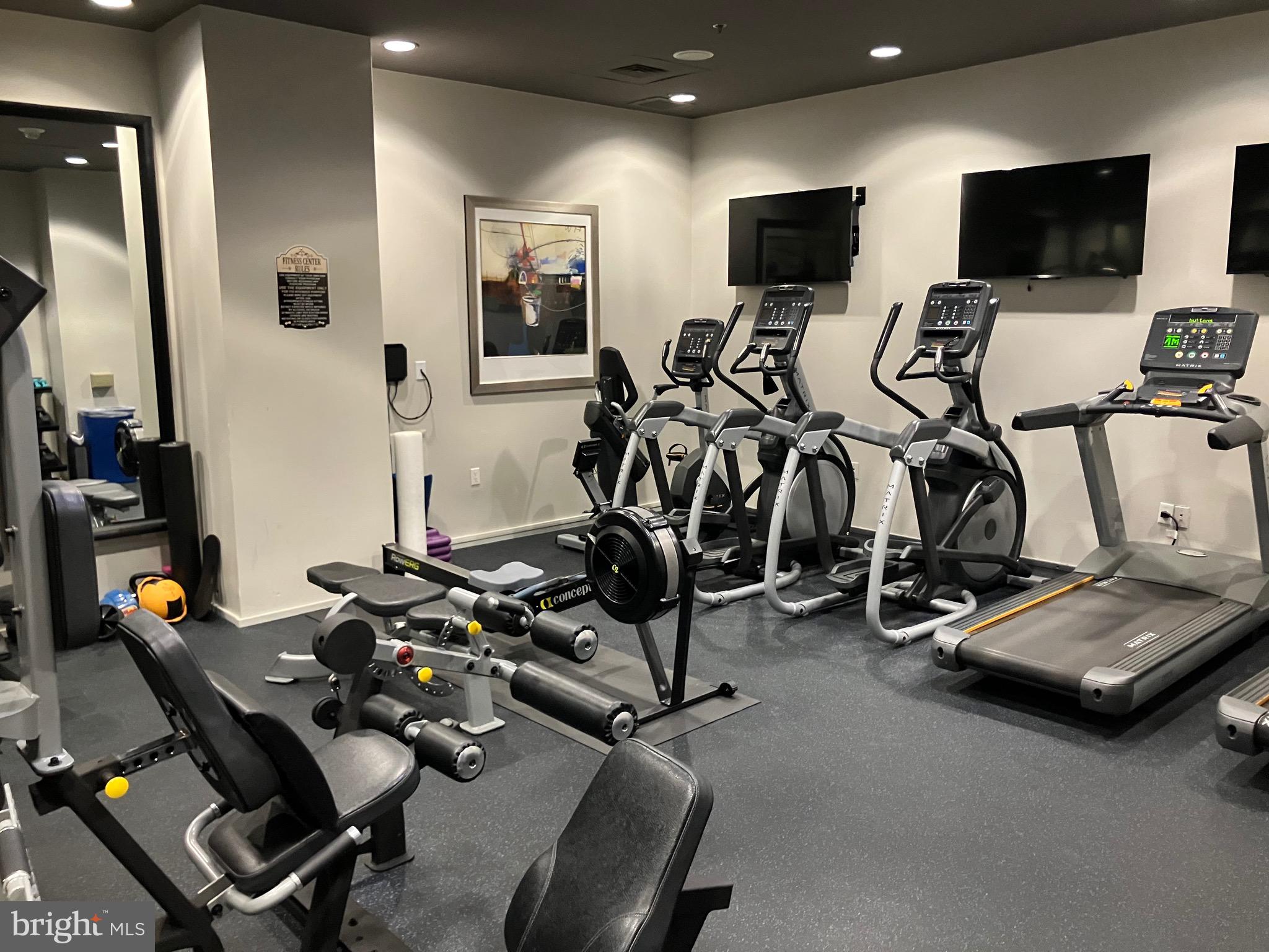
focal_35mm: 28
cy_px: 476
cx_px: 634
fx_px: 1026
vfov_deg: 49.7
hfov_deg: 63.4
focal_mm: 3.99
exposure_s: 1/40
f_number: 1.8
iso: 320
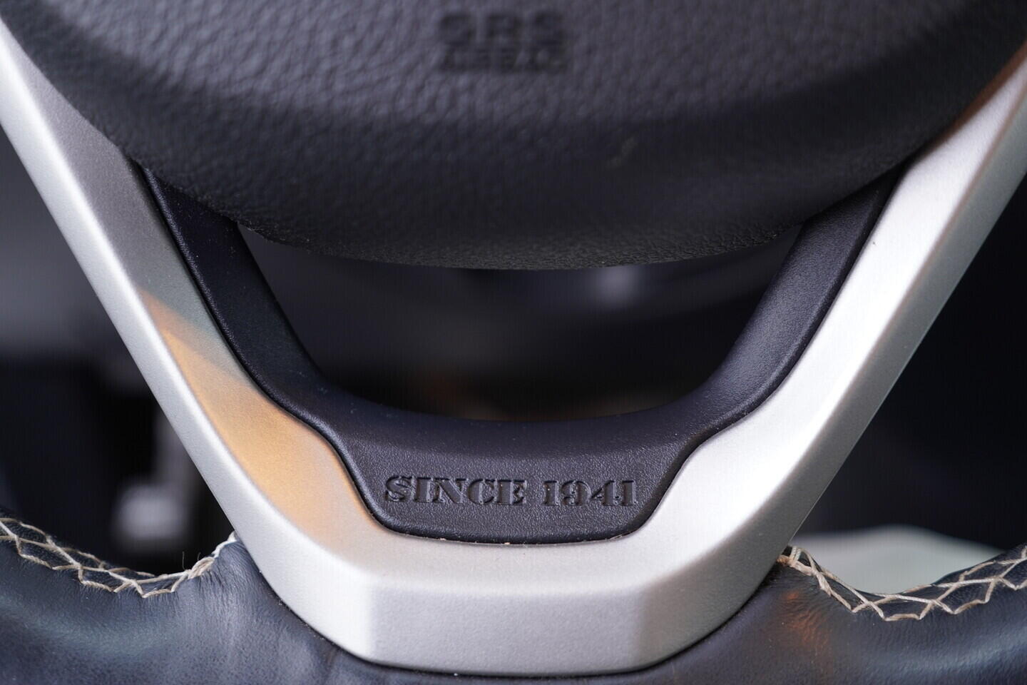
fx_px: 1027
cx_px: 514
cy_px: 342
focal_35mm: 36
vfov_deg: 36.9
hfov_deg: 53.1
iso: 250
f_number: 2.8
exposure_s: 1/40
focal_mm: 24
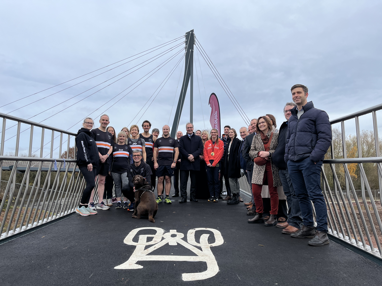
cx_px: 191
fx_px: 287
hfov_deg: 67.3
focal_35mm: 26
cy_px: 143
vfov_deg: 53.1
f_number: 1.6
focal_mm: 5.1
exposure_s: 1/827
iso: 50
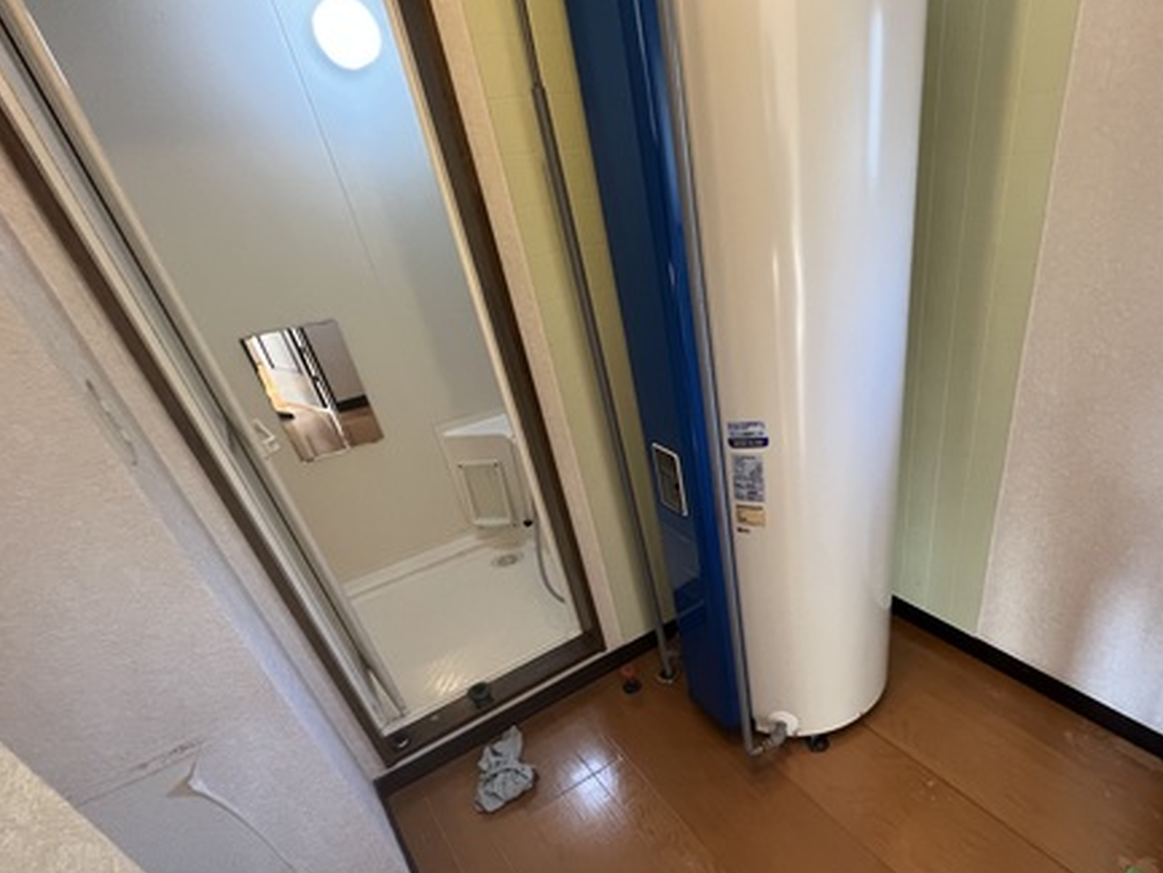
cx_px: 736
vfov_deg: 69.4
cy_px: 588
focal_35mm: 18
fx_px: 605
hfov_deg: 85.8
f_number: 1.8
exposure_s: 1/60
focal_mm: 1.57
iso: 500
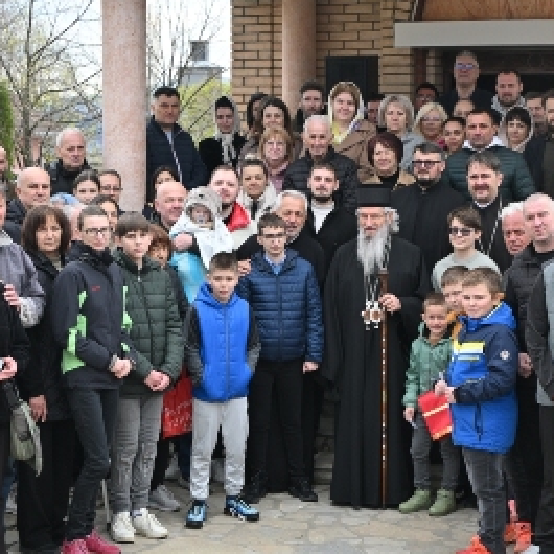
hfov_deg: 22.4
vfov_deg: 22.5
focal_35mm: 77
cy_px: 277
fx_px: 1394
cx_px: 360
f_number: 7.1
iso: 200
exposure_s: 1/160
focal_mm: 40
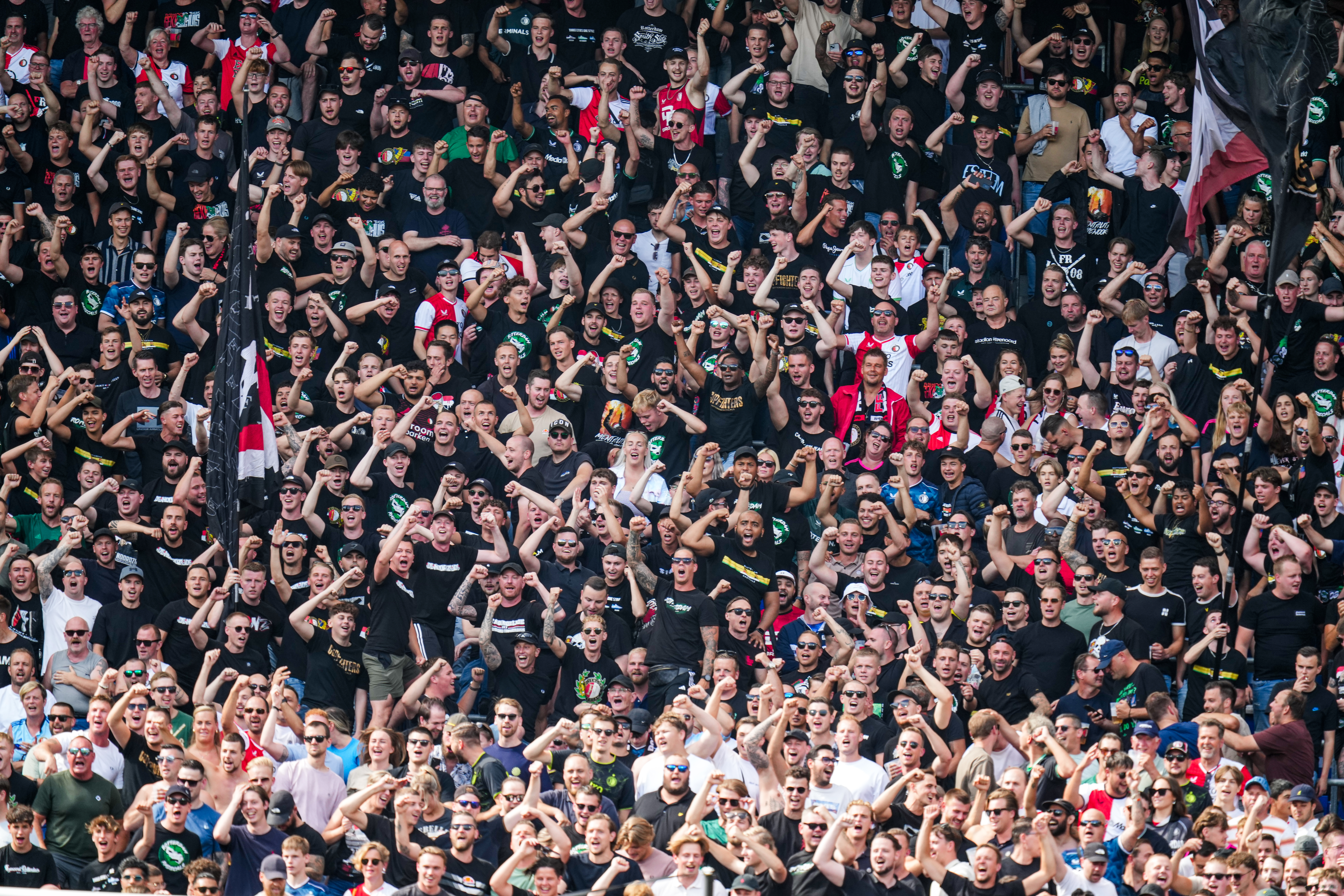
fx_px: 20905
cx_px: 672
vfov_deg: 2.5
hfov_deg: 3.7
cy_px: 448
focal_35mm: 560
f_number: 4
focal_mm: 560
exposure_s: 1/800
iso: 500
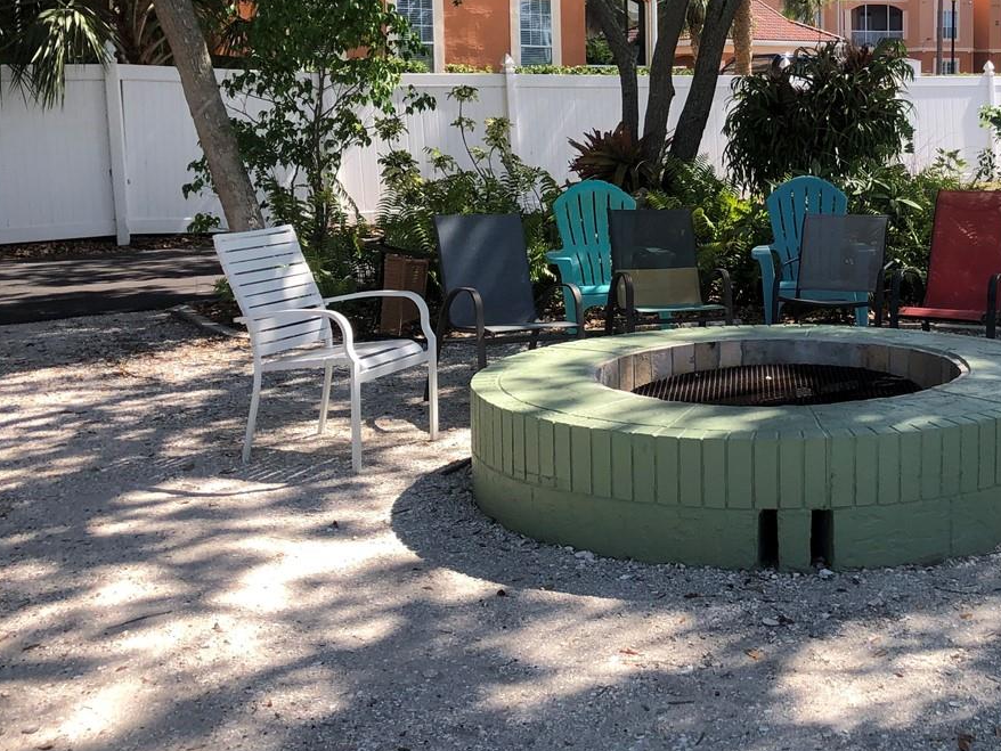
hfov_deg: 36.3
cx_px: 795
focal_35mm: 51
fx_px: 1475
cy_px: 237
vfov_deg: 28.3
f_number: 1.8
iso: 20
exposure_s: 1/750
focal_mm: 3.99
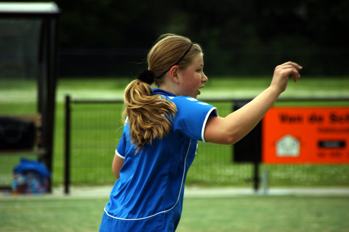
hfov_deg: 5.5
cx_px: 174
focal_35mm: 375
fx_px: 3634
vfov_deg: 3.7
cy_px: 116
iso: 100
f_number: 6.3
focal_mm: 250
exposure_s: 1/320
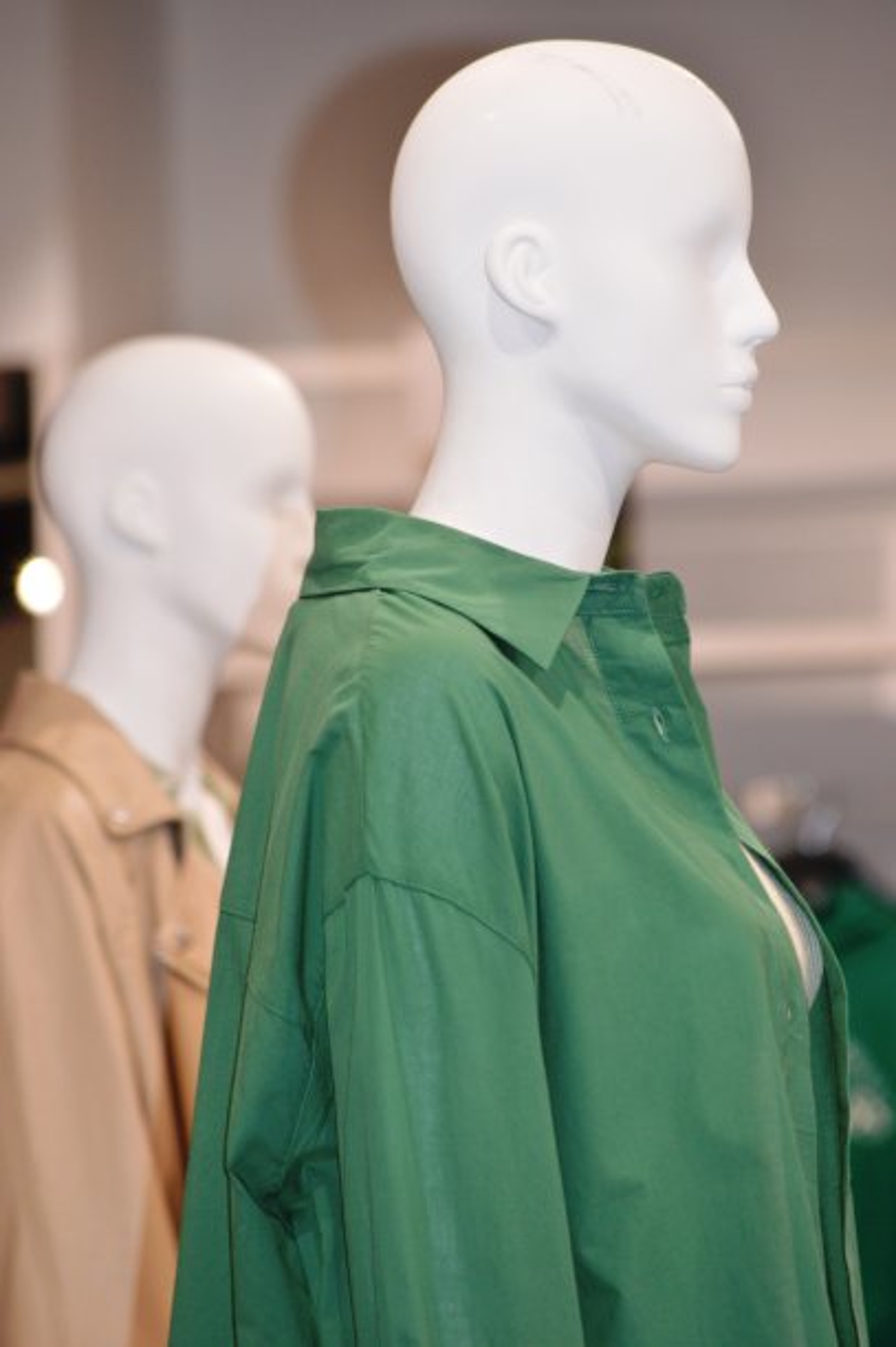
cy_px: 674
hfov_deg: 4.6
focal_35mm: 300
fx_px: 11218
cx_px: 448
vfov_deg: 6.9
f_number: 8
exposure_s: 1/60
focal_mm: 200
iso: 800
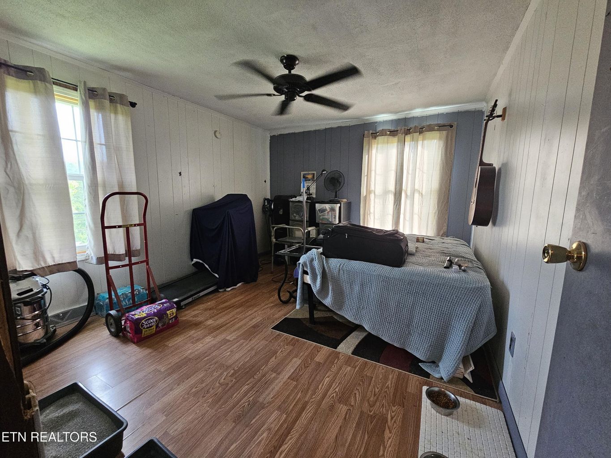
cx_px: 306
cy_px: 229
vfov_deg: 89.9
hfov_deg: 106.2
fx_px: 229
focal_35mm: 13
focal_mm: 2.2
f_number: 2.2
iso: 400
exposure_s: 1/30
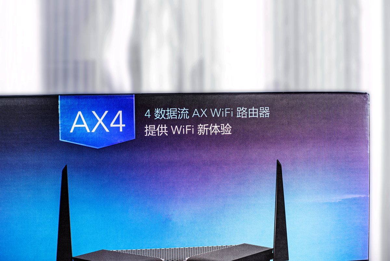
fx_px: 542
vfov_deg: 27.0
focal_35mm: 50
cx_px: 195
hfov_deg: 39.6
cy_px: 130
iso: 125
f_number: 11
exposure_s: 1/100
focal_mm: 50
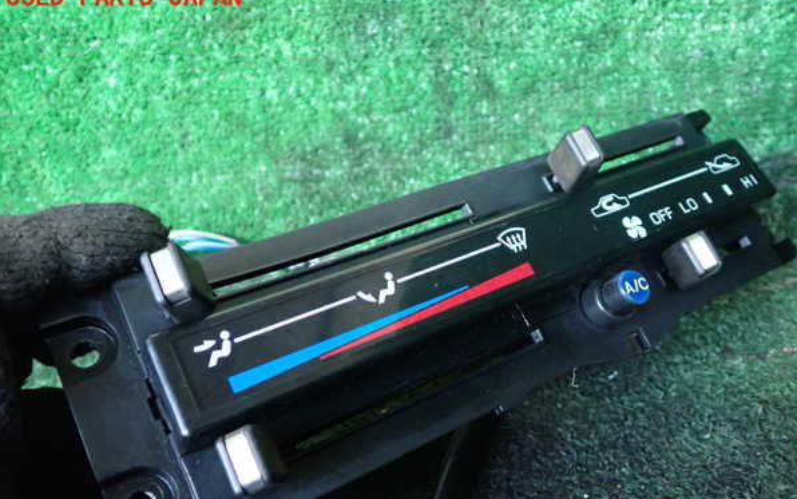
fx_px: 695
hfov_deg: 59.6
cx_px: 400
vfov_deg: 39.4
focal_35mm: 32
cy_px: 281
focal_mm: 5.4
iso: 800
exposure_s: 1/20
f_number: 2.3
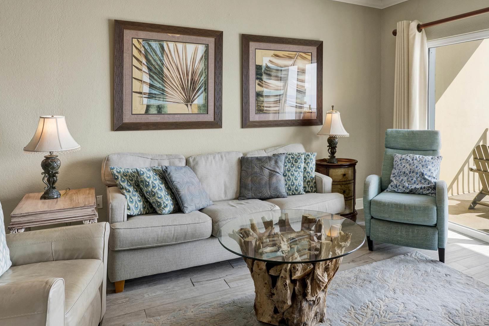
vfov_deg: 48.6
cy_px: 104
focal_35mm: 26
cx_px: 295
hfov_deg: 68.7
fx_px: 353
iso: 400
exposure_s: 1/100
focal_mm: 14
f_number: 11
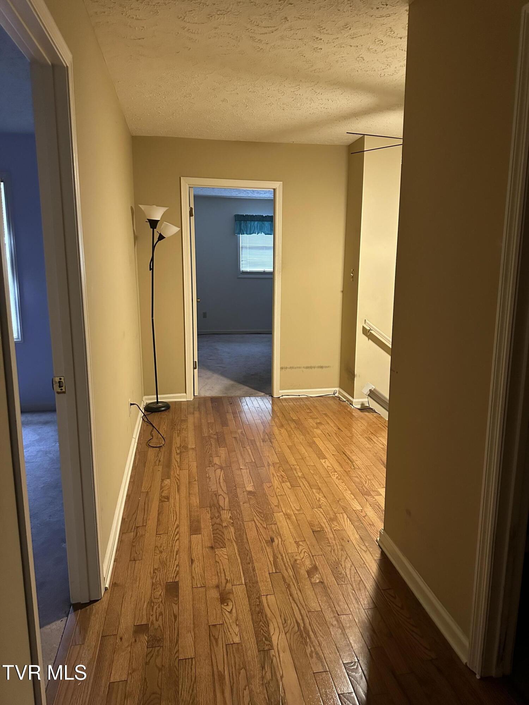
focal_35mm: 24
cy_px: 352
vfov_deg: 71.6
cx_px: 264
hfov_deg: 56.8
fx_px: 489
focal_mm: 6.86
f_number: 1.78
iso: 800
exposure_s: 1/60
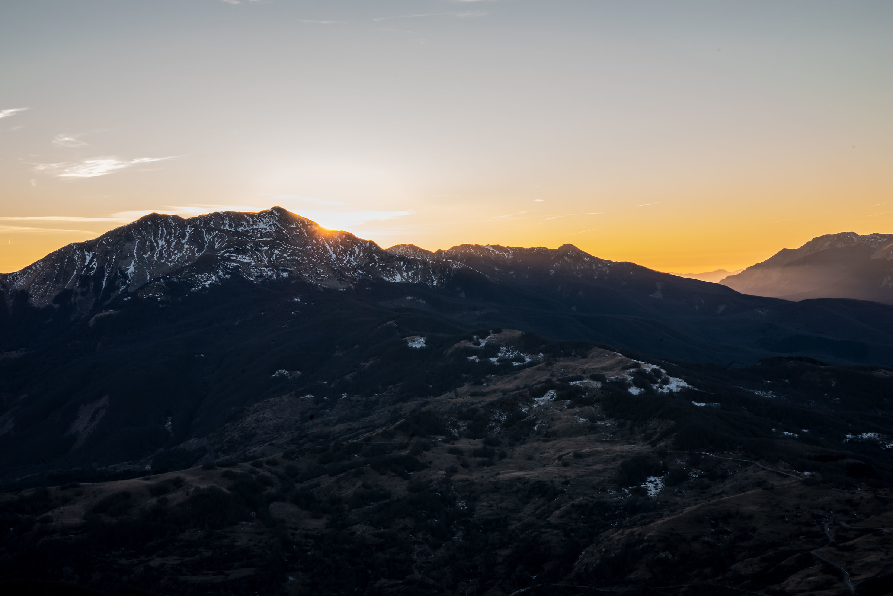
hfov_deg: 31.9
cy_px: 298
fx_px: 1563
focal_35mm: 63
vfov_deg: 21.6
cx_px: 446
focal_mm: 63
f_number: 20
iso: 100
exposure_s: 1/5
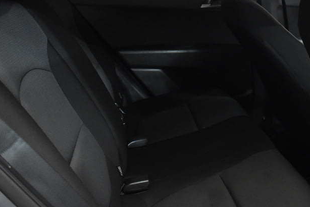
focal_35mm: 44
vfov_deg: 30.3
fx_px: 379
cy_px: 68
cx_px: 210
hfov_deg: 43.8
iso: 2500
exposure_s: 1/30
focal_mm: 20
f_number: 3.8
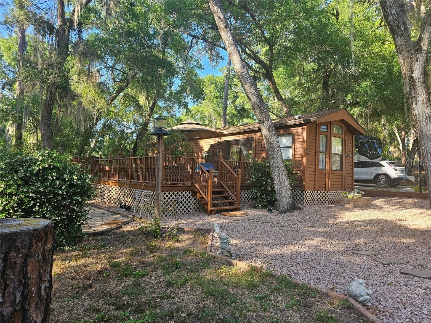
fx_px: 286
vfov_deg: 58.9
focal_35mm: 23
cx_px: 216
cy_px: 162
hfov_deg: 73.9
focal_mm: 6.3
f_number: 1.7
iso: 25
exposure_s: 1/180
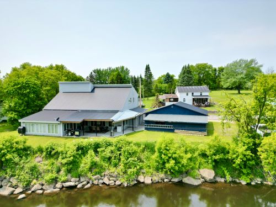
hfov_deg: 71.6
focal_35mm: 24
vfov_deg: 56.8
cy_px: 104
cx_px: 138
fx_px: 191
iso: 110
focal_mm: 6.72
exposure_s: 1/4000
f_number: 1.7
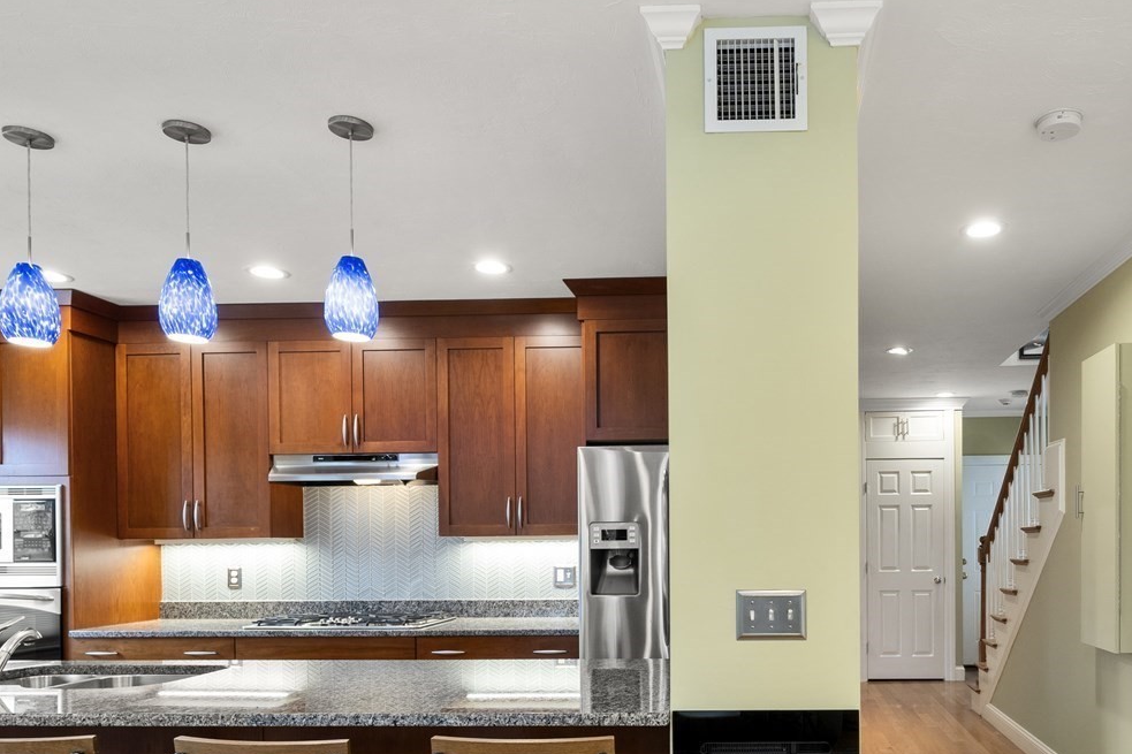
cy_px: 540
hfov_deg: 69.5
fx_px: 786
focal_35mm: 25
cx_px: 754
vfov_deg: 49.7
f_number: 7.1
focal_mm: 12
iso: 320
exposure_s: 1/4
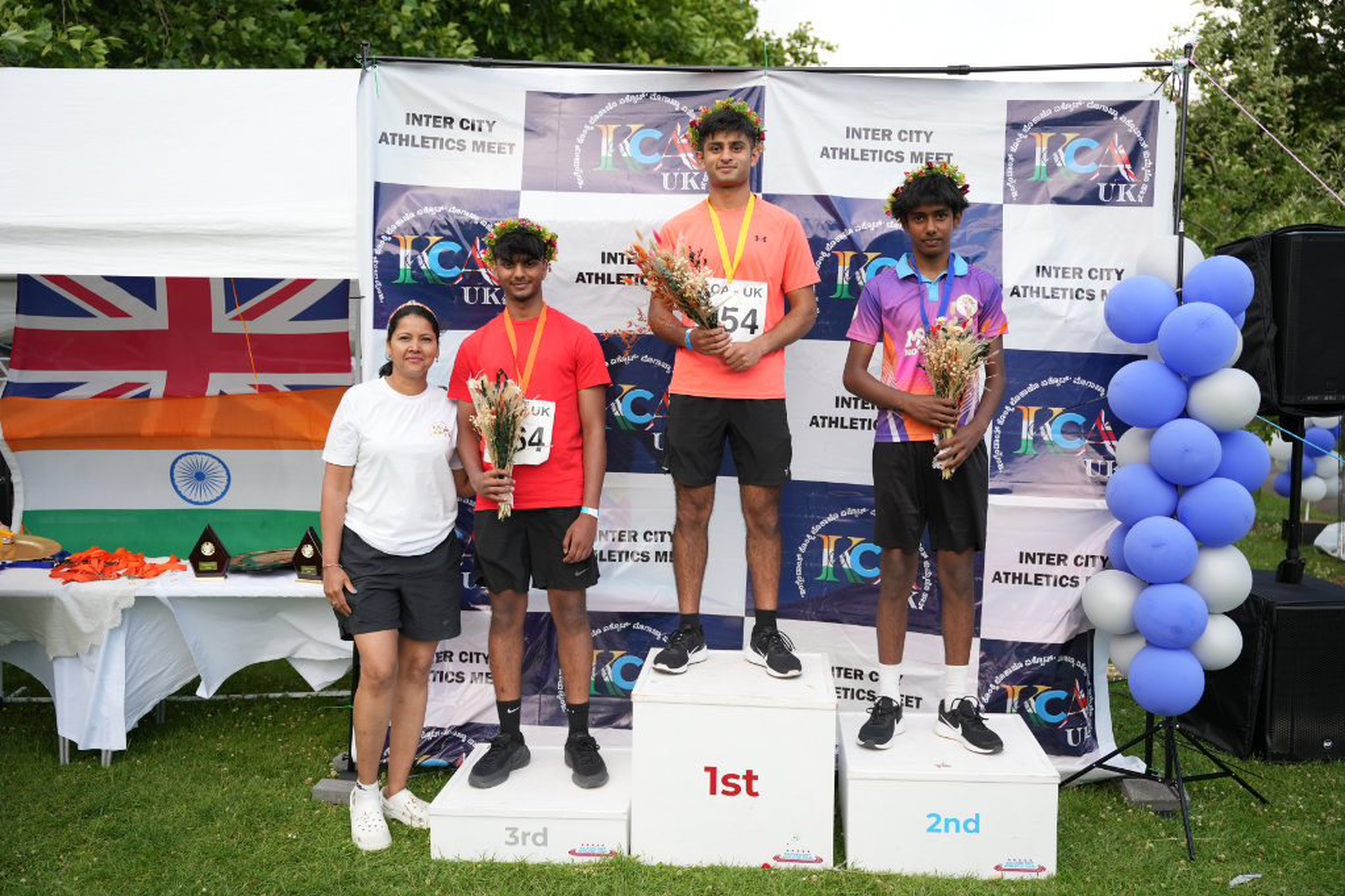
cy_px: 448
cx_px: 672
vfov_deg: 39.6
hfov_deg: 56.8
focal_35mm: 33
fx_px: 1244
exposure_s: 1/800
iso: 250
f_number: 2.8
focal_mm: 33.3
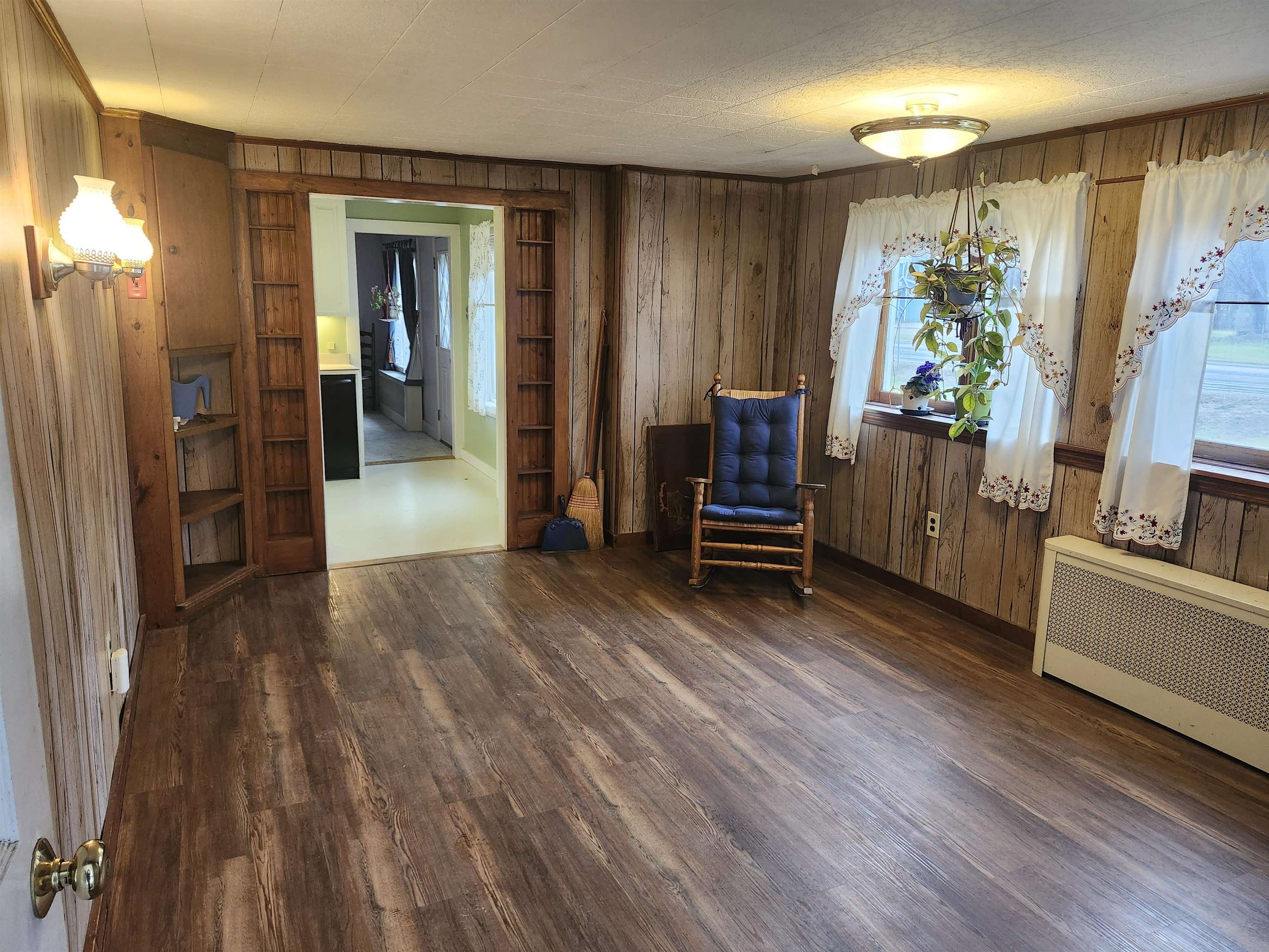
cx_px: 634
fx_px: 843
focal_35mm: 23
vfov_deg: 58.9
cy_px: 476
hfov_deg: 73.9
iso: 500
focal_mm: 5.54
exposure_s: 1/120
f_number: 1.8
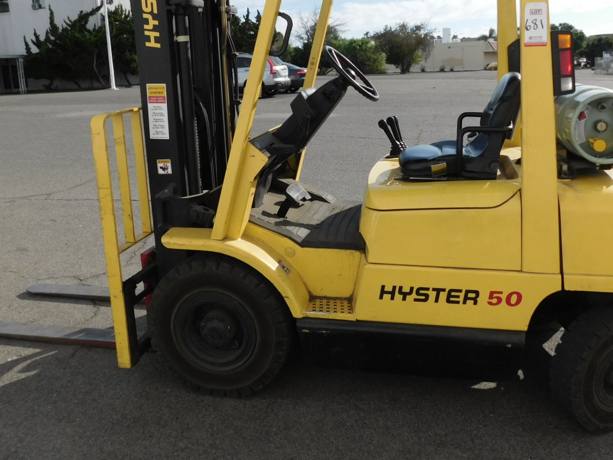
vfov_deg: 43.6
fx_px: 567
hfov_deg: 56.5
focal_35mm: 32
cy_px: 157
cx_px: 355
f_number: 6
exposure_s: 1/500
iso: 125
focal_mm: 4
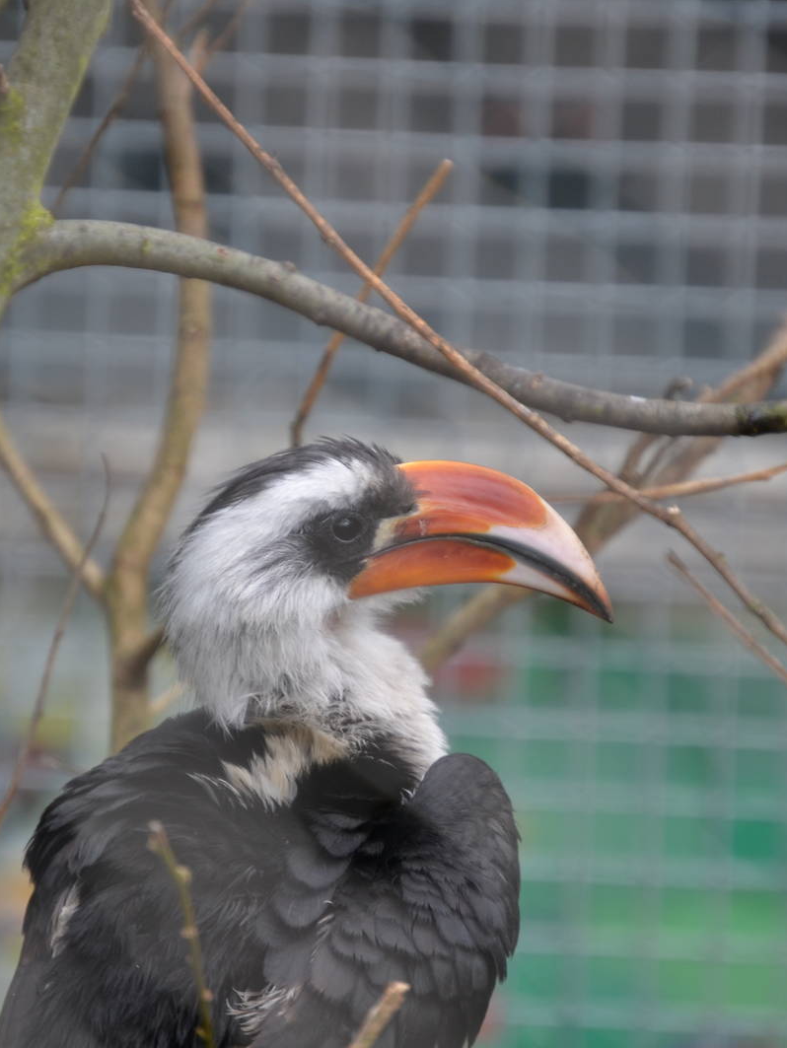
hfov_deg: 3.4
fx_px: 13148
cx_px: 438
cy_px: 525
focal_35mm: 434
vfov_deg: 4.6
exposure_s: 1/160
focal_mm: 200
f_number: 5.6
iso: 200
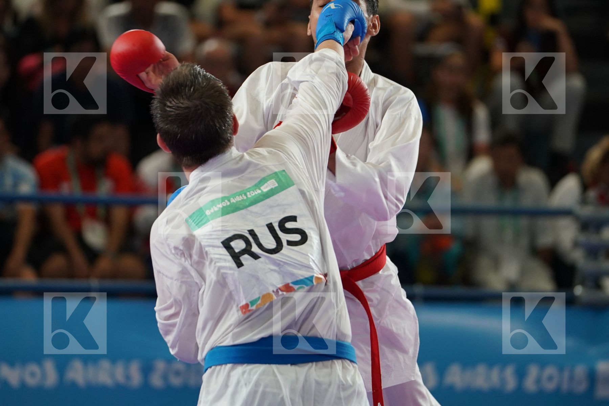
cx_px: 304
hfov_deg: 7.1
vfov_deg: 4.7
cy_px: 203
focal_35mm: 292
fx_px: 4939
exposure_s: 1/1000
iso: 1250
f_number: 2.8
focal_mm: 195
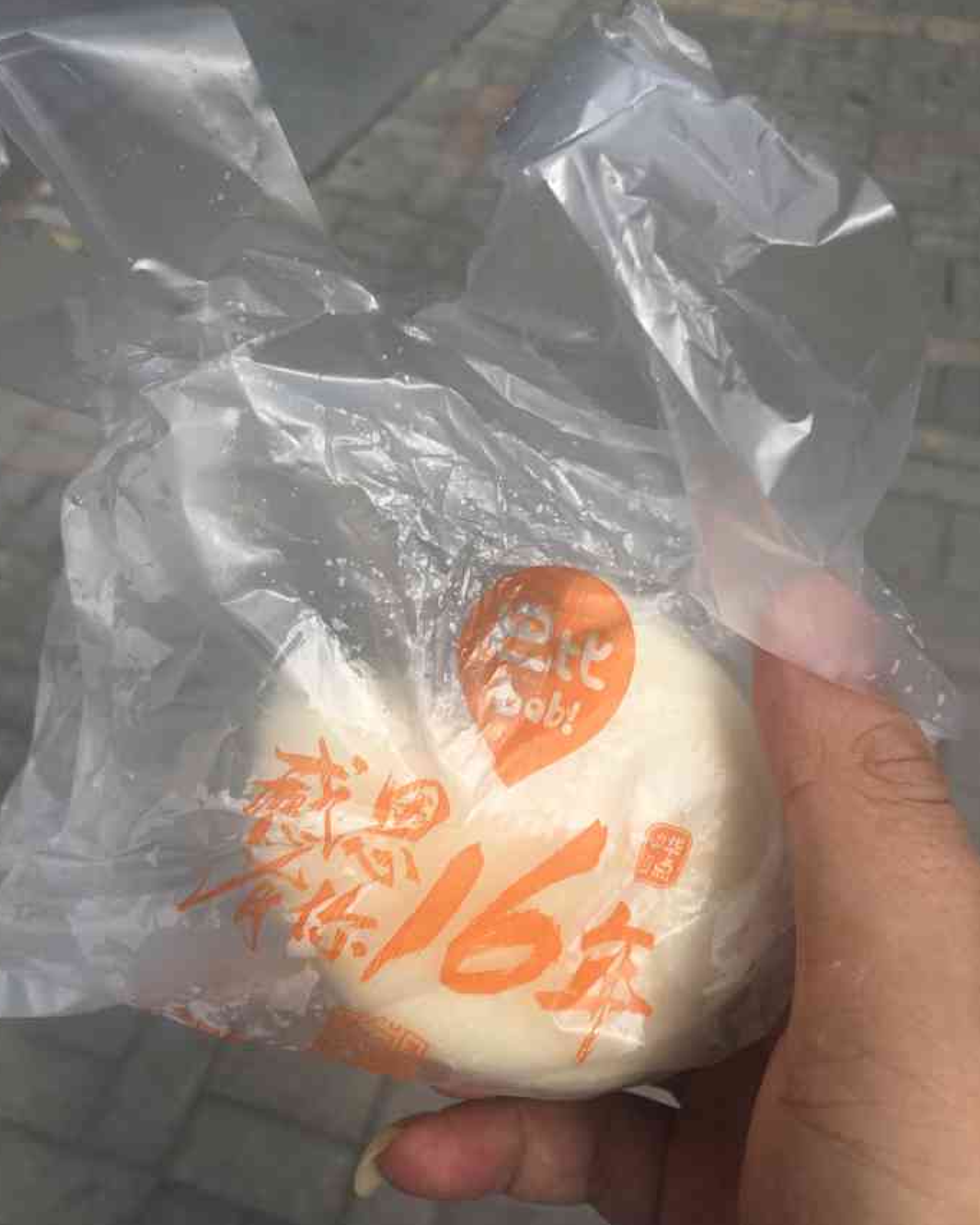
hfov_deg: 47.1
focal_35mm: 31
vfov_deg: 57.1
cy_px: 641
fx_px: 1124
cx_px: 481
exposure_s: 1/1183
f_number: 2.2
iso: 25
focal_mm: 4.15
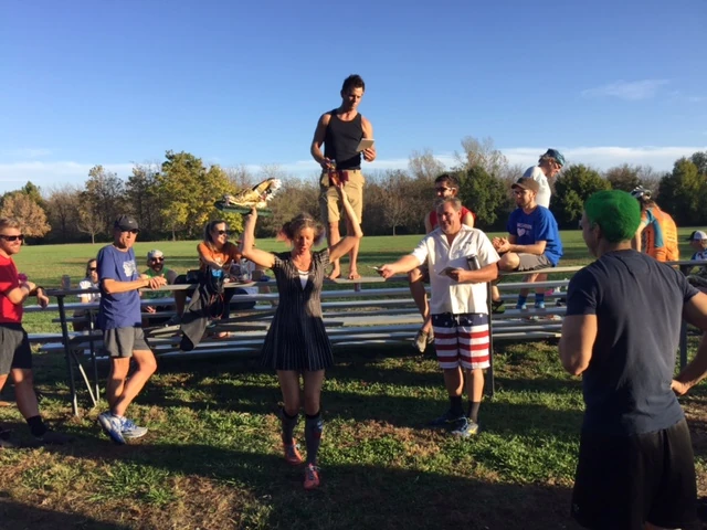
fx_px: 592
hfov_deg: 61.7
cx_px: 354
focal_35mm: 29
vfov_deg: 48.2
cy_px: 265
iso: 32
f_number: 2.2
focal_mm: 4.15
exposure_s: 1/824
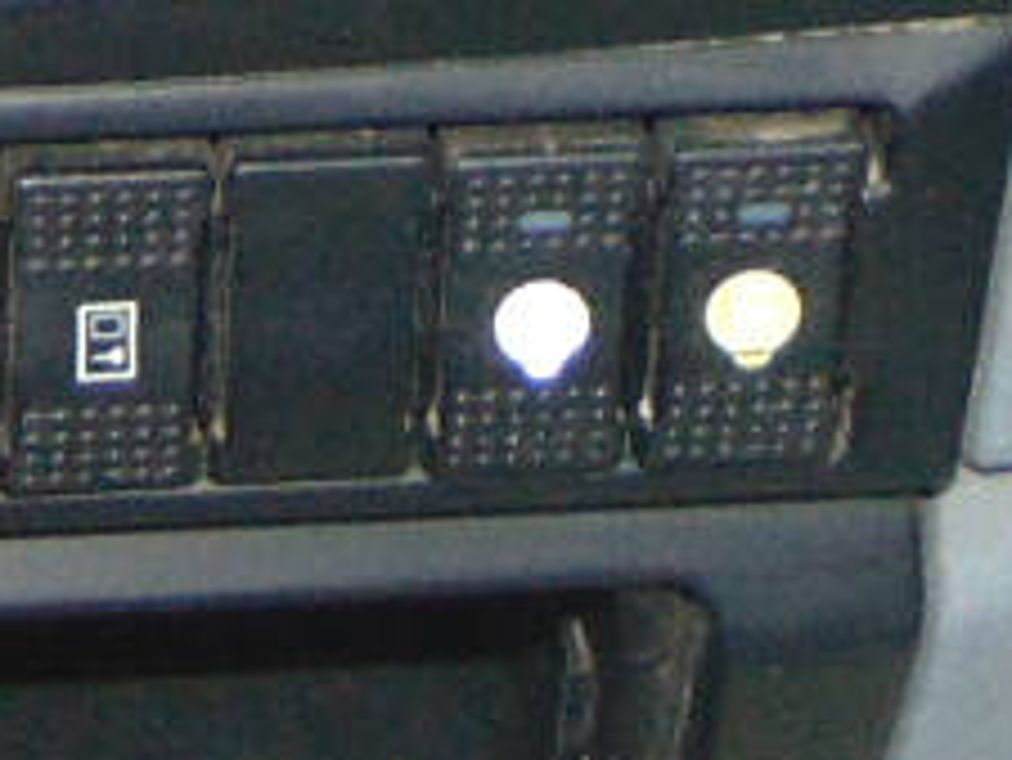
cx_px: 63
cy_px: -1259
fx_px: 5207
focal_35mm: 178
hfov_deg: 11.0
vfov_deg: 7.6
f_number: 3
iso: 200
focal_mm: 4.5
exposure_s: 1/30
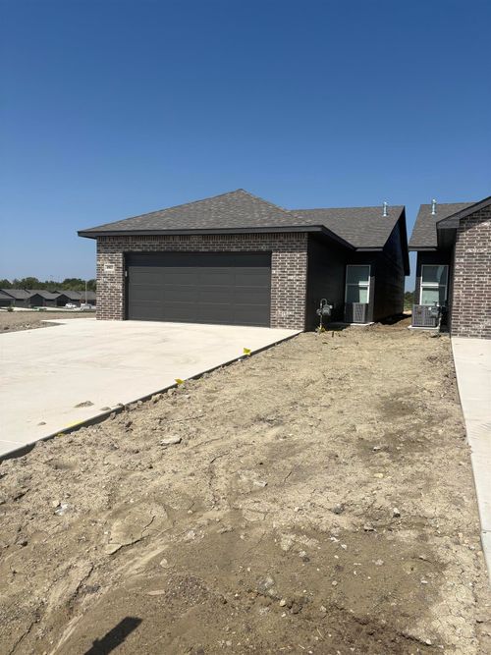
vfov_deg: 67.3
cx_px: 246
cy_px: 328
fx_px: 492
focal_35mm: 26
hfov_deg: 53.0
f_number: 1.6
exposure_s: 1/6329
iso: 50
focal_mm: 5.96
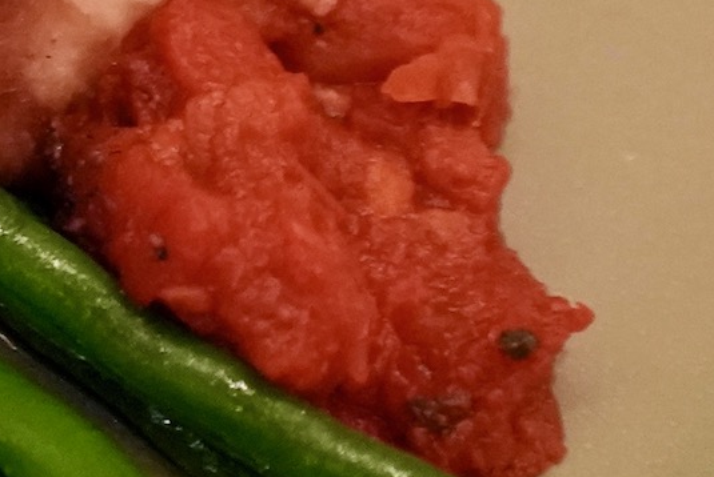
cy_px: -115
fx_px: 3117
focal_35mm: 157
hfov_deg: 12.3
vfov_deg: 8.7
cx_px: -406
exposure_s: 1/13
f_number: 4
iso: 12800
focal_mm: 35
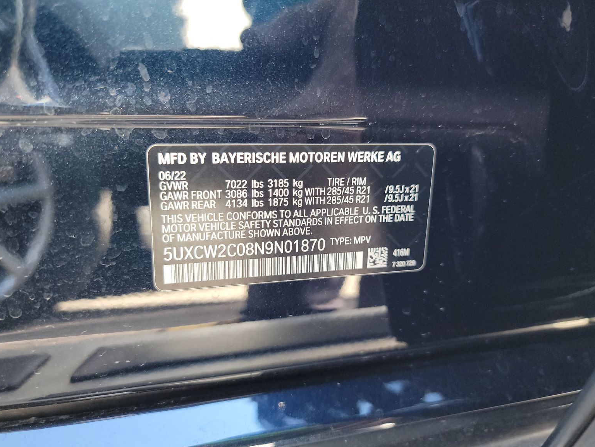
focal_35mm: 25
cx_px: 306
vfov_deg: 54.9
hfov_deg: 69.4
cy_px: 220
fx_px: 430
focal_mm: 6.7
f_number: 1.8
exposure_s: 1/59
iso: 995
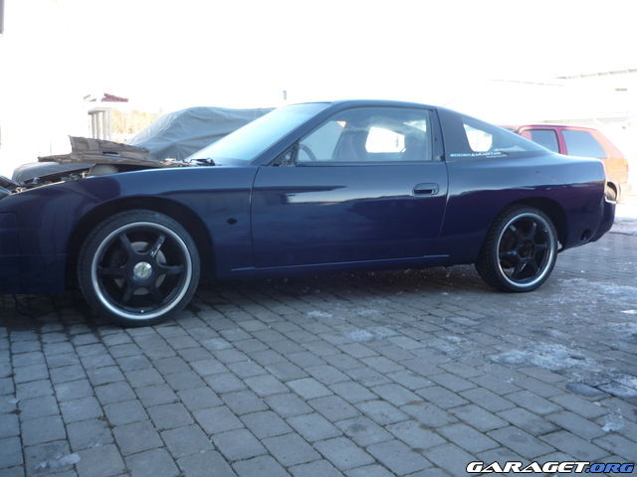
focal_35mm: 33
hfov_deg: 55.4
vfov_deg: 42.9
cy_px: 238
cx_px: 318
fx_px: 607
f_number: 2.8
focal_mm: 5.5
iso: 100
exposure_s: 1/160
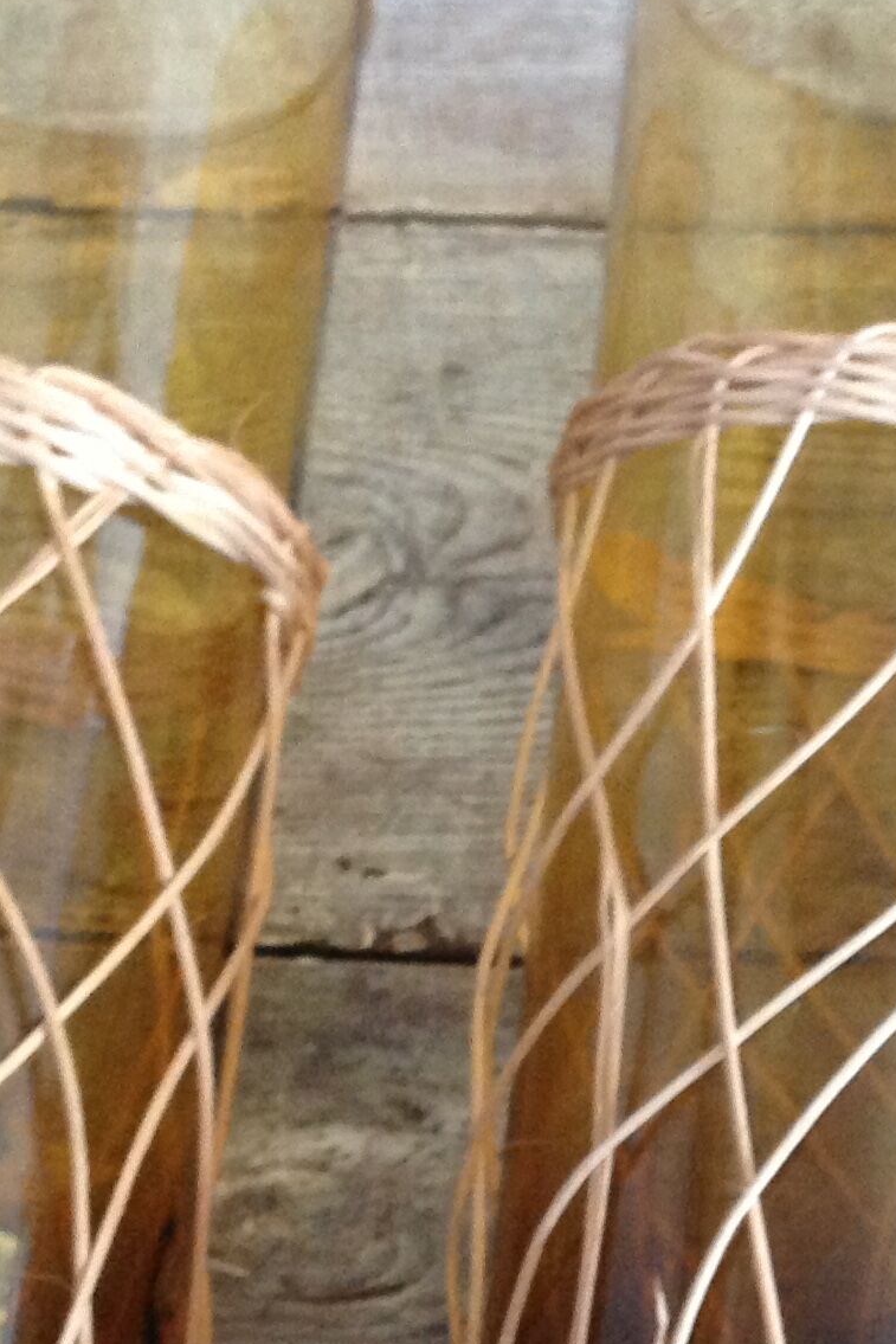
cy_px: 960
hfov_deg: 16.2
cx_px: 870
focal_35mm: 83
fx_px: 3097
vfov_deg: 24.3
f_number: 2.4
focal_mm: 4.28
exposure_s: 1/15
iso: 320
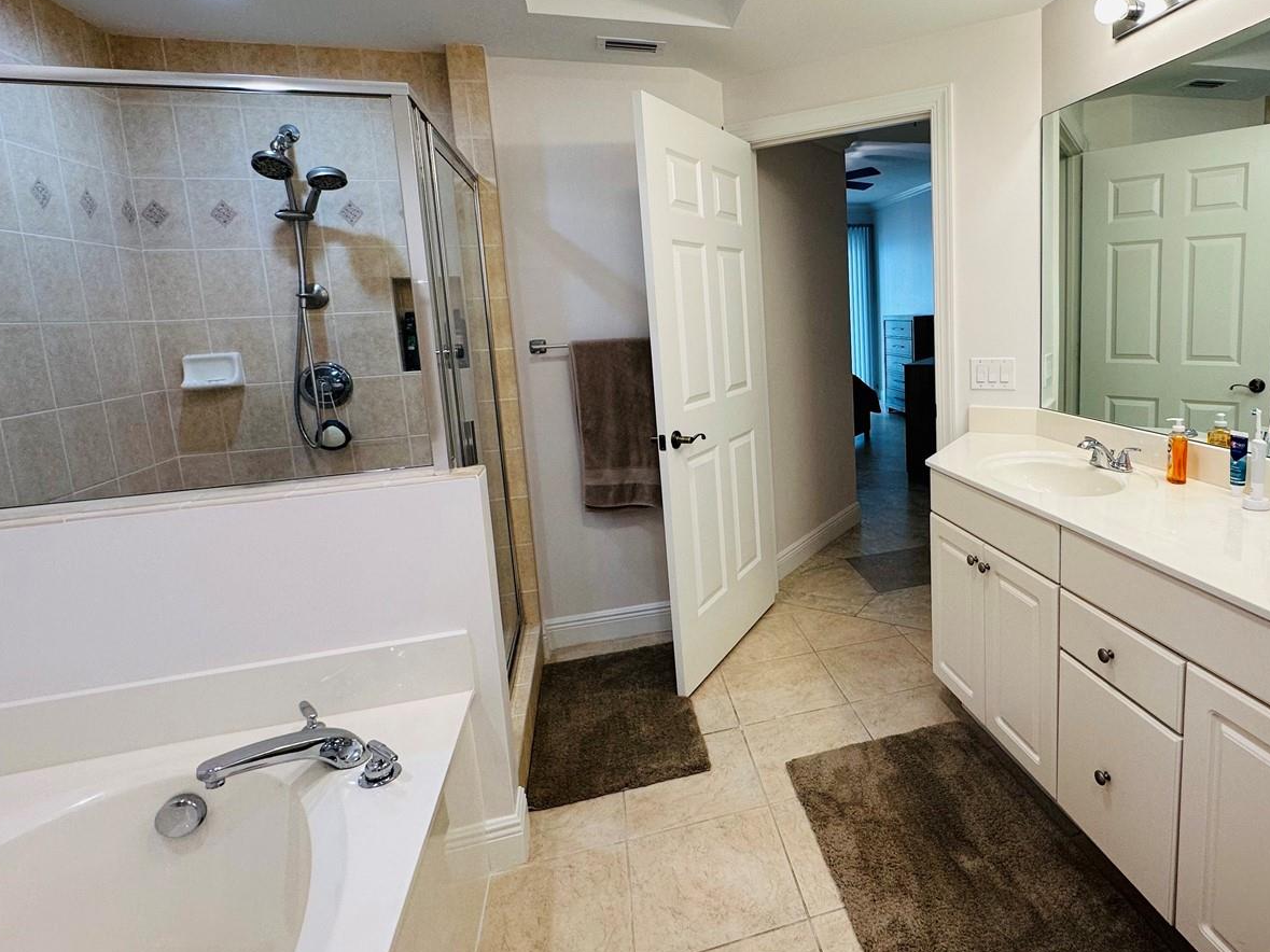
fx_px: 697
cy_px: 397
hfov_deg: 82.7
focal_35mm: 19
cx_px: 810
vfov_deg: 68.2
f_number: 2.2
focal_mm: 2.22
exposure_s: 1/120
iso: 125
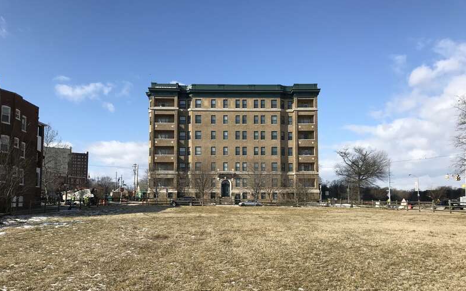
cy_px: 175
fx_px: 381
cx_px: 233
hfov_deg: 62.9
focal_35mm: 30
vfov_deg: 41.7
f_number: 1.8
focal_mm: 3.99
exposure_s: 1/2283
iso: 20
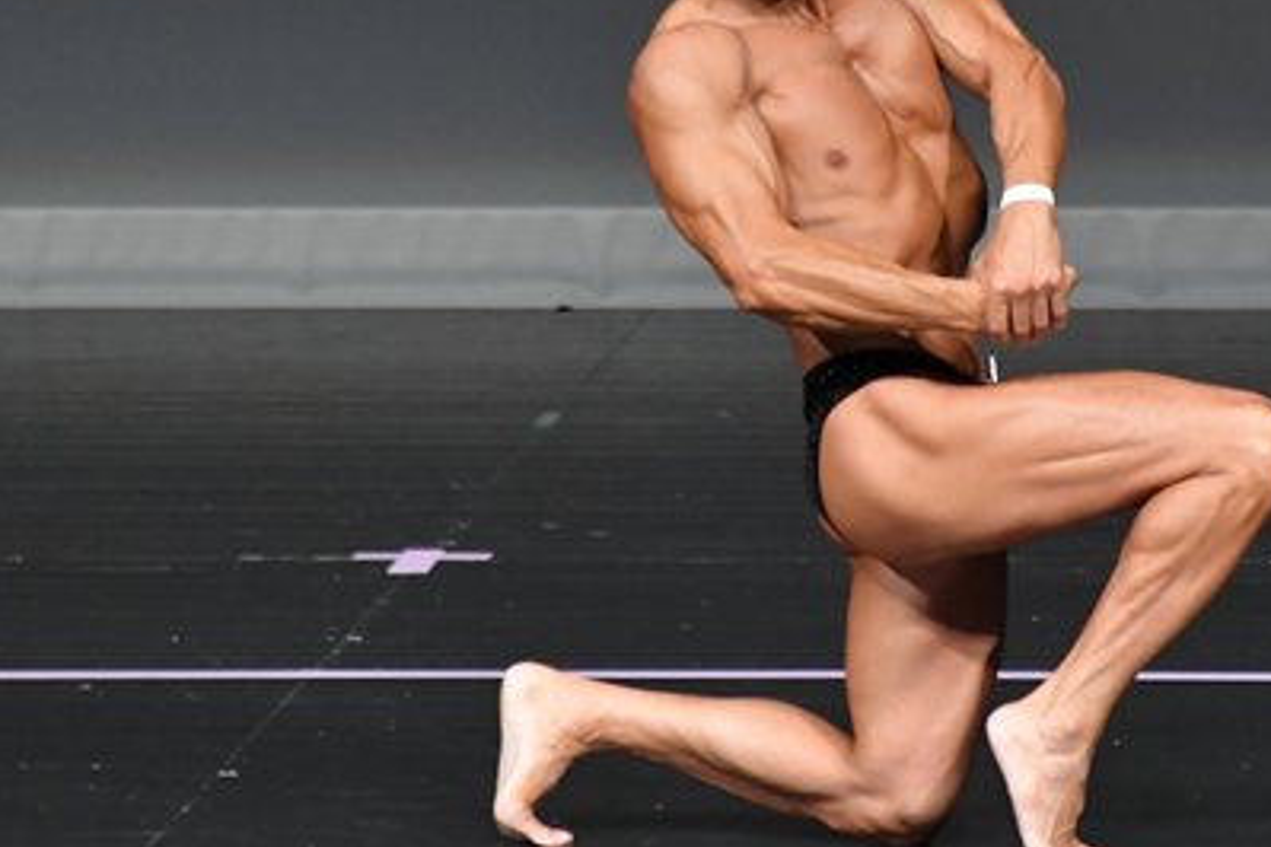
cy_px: 220
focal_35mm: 728
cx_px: 814
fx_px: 25700
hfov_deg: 2.8
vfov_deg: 1.9
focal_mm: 250
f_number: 5.6
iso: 4000
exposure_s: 1/400
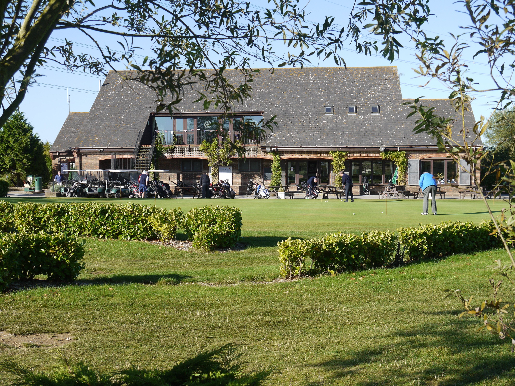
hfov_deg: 38.2
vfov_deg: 29.1
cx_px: 258
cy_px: 193
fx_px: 744
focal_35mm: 50
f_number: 6.3
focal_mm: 25
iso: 100
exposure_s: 1/200
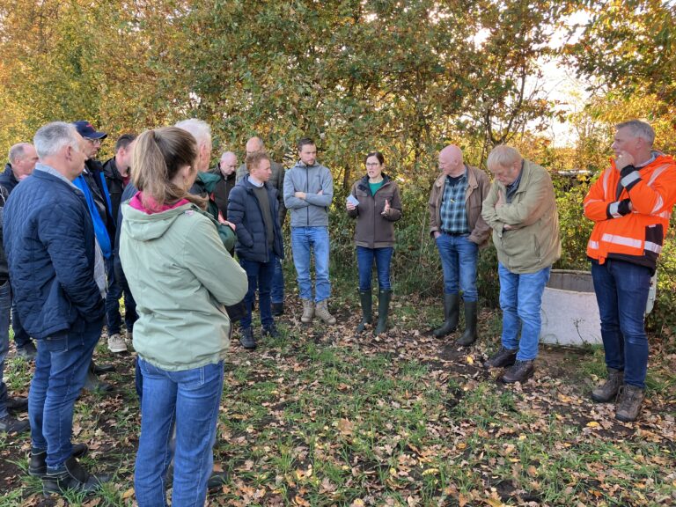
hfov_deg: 63.4
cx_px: 338
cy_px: 254
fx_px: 547
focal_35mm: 28
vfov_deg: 49.7
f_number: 1.8
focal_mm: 3.99
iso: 32
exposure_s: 1/121
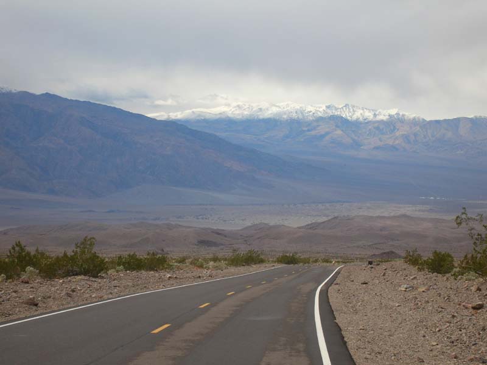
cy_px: 182
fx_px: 1476
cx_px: 244
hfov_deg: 18.7
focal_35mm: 105
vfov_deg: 14.1
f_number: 4.9
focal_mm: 17.4
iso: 50
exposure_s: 1/335
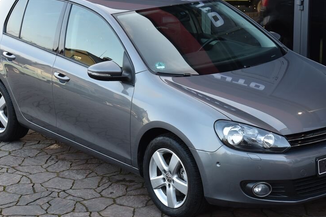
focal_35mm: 87
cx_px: 184
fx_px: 788
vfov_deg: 15.7
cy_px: 102
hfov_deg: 23.4
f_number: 5.6
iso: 500
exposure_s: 1/125
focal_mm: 62
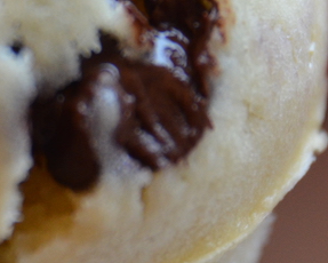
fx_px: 4255
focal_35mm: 438
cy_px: 79
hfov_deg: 4.4
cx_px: -107
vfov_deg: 3.5
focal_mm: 70
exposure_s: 1/40
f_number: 4
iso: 800
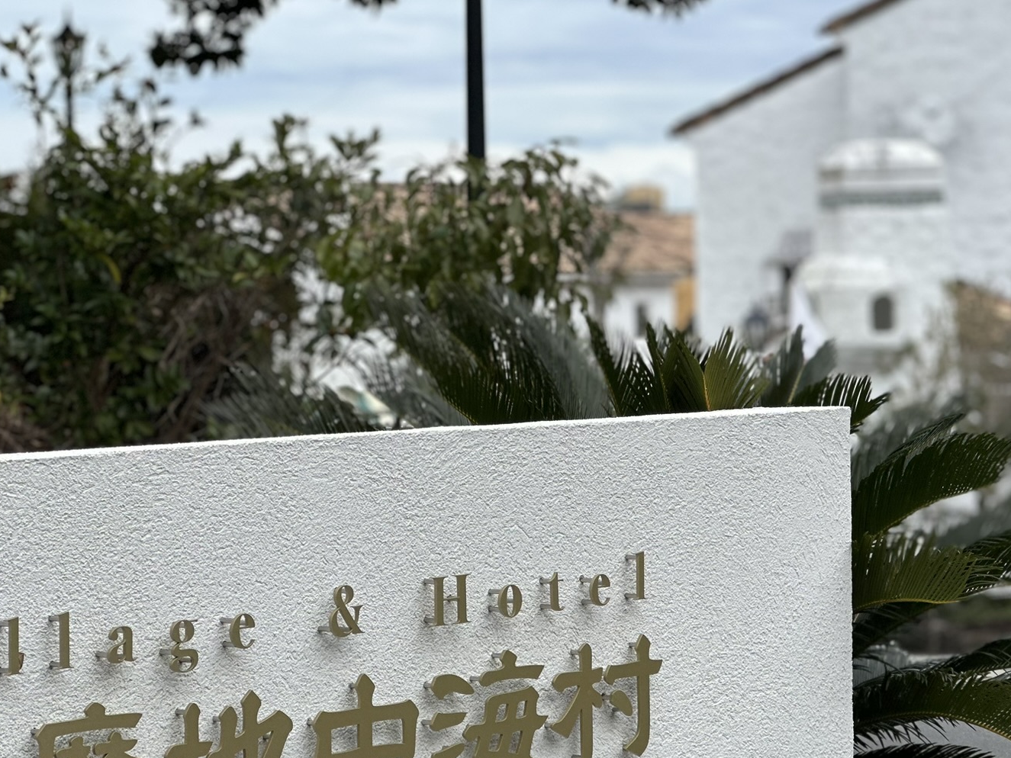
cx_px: 578
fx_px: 3476
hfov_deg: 16.5
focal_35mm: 119
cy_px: 403
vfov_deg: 12.5
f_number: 2.8
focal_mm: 9
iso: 25
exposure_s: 1/283
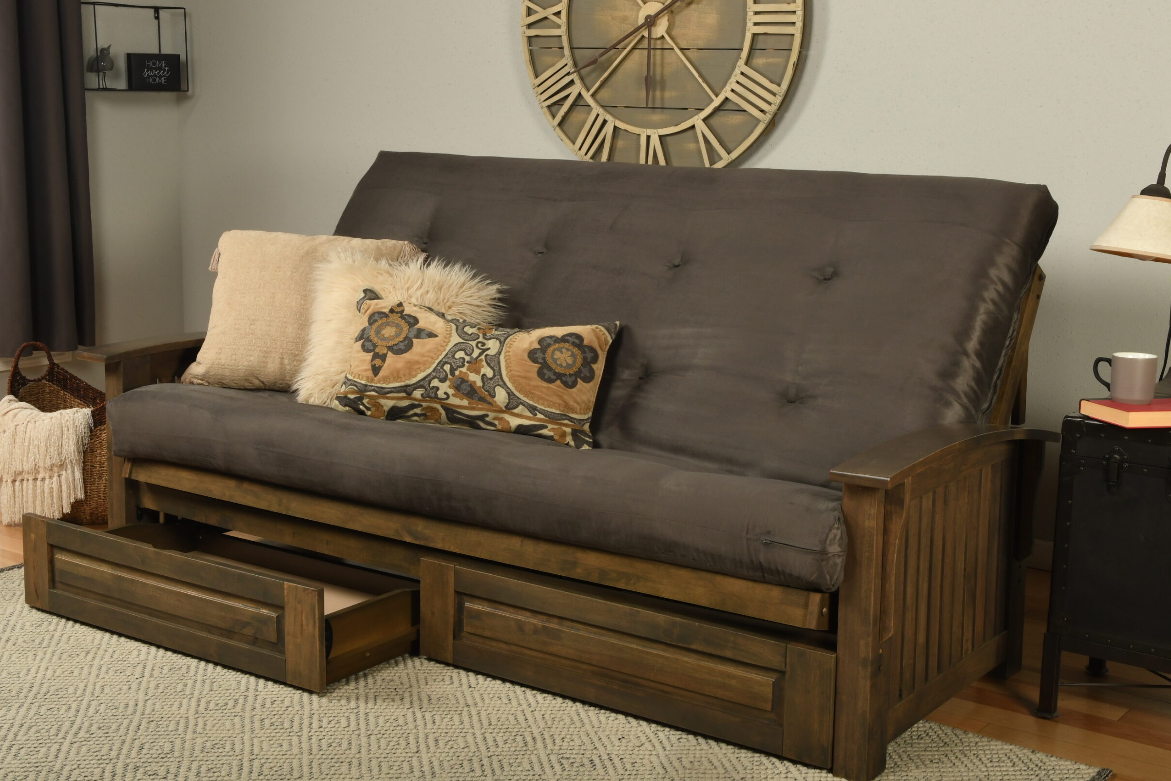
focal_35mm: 50
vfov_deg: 27.2
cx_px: 576
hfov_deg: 39.9
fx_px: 1611
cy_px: 382
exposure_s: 1/250
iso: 400
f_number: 16
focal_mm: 31
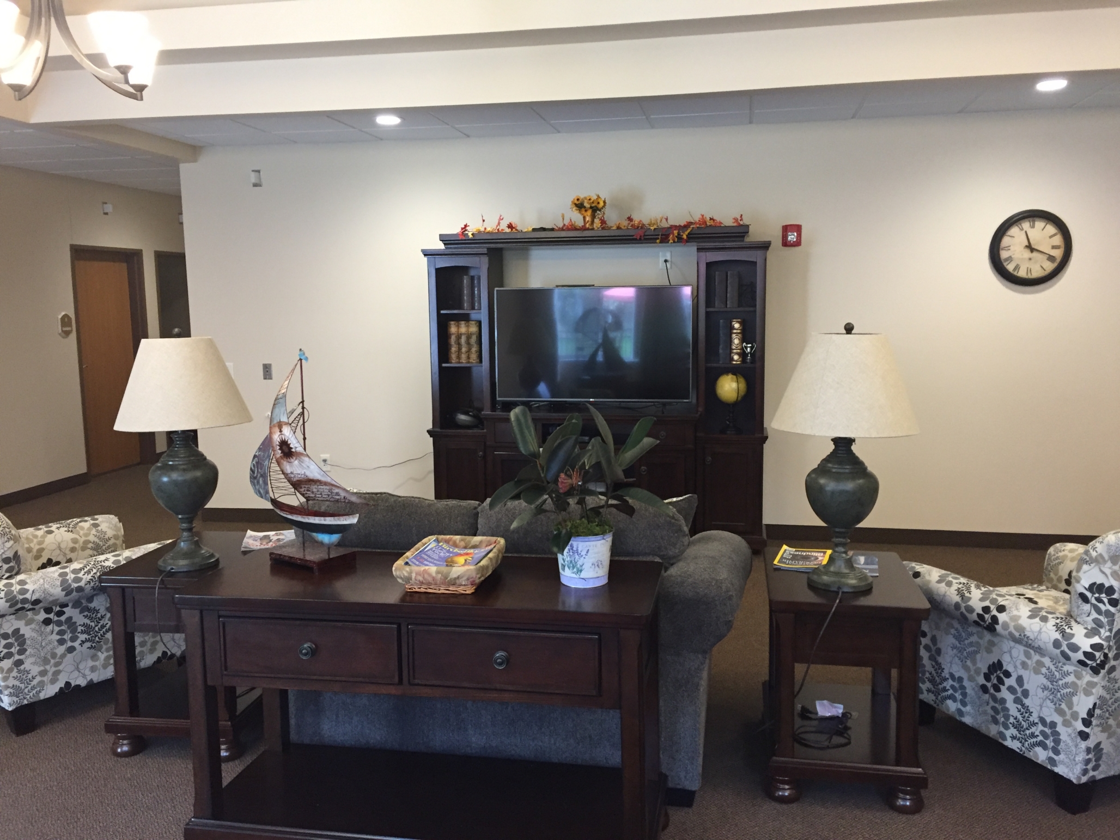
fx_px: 938
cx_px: 560
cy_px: 420
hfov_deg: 61.7
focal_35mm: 29
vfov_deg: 48.2
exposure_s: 1/30
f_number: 2.2
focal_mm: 4.15
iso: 160
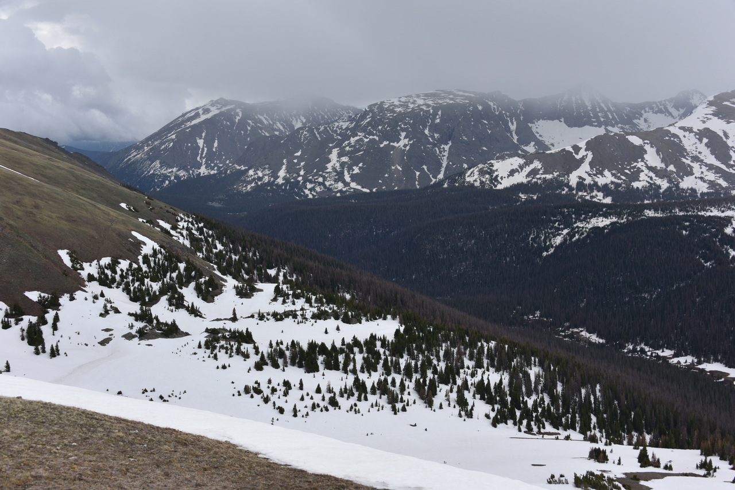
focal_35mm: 42
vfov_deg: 31.9
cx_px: 368
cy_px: 245
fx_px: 858
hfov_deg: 46.4
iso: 100
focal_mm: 42
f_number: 9
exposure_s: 1/320
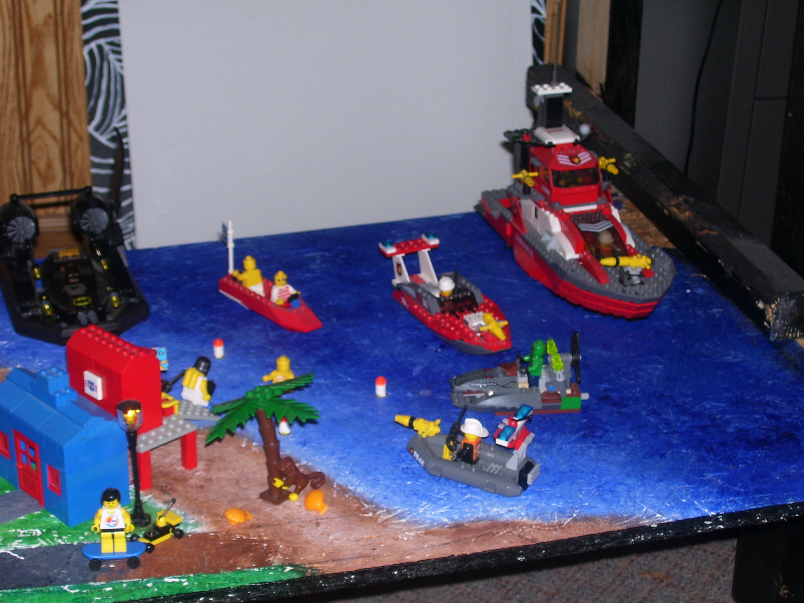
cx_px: 402
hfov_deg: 27.8
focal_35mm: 70
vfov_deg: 21.0
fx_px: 1626
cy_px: 302
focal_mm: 11.6
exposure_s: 1/90
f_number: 4
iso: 80
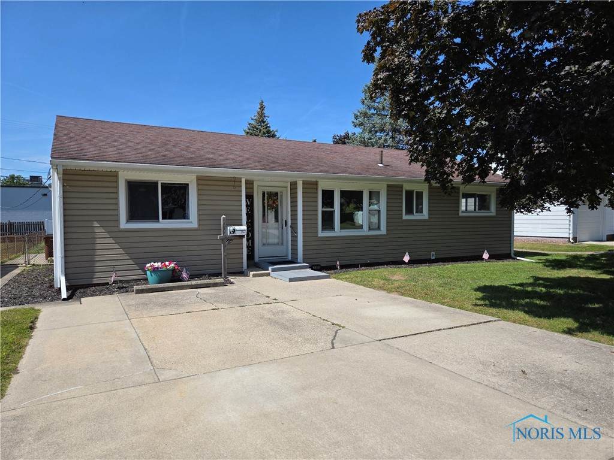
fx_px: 408
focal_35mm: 23
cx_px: 307
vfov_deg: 58.9
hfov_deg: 73.9
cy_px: 230
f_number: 1.8
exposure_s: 1/1854
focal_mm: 5.4
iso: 25
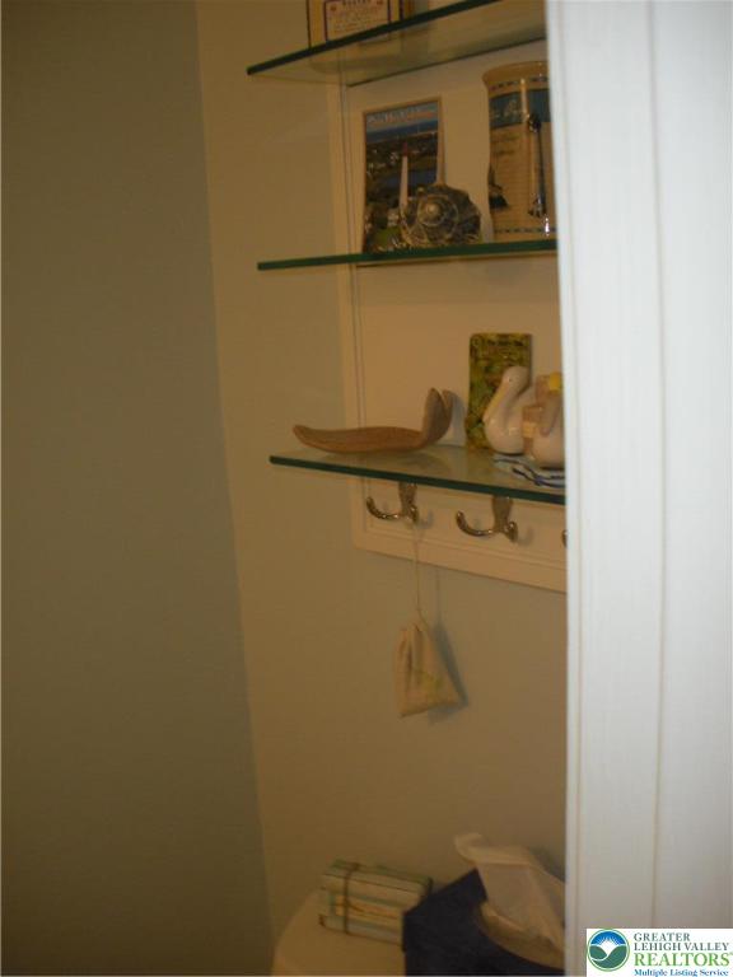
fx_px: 988
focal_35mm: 35
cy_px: 488
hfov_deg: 40.7
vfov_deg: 52.6
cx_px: 366
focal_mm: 6.3
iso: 200
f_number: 3.5
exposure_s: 1/30
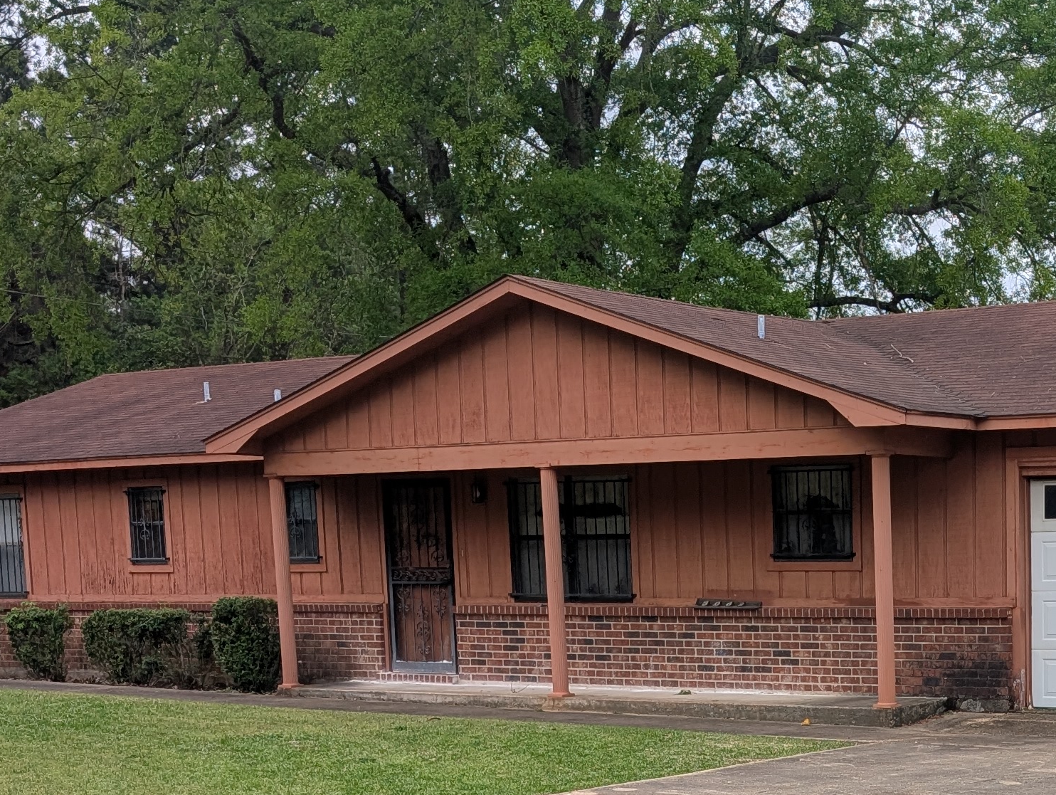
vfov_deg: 21.2
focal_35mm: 66
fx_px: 2016
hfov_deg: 28.8
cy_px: 880
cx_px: 830
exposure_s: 1/299
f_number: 1.68
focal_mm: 6.9
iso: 22
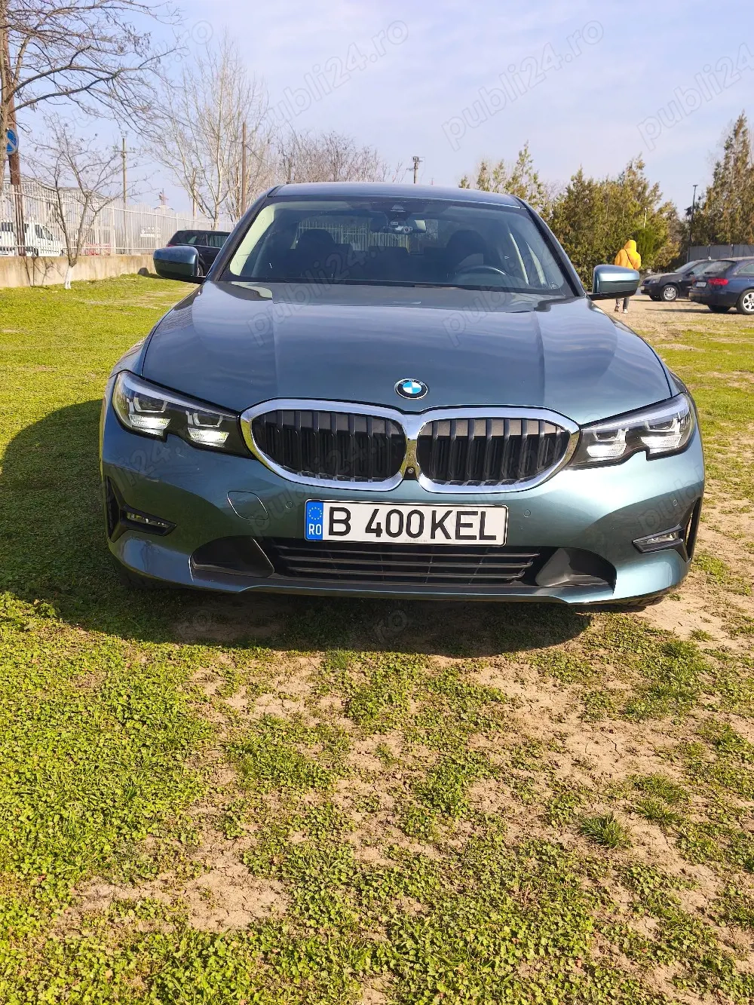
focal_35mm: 35
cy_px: 502
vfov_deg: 52.6
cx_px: 377
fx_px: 1016
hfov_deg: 40.7
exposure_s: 1/3333
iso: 80
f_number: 1.7
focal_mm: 5.35
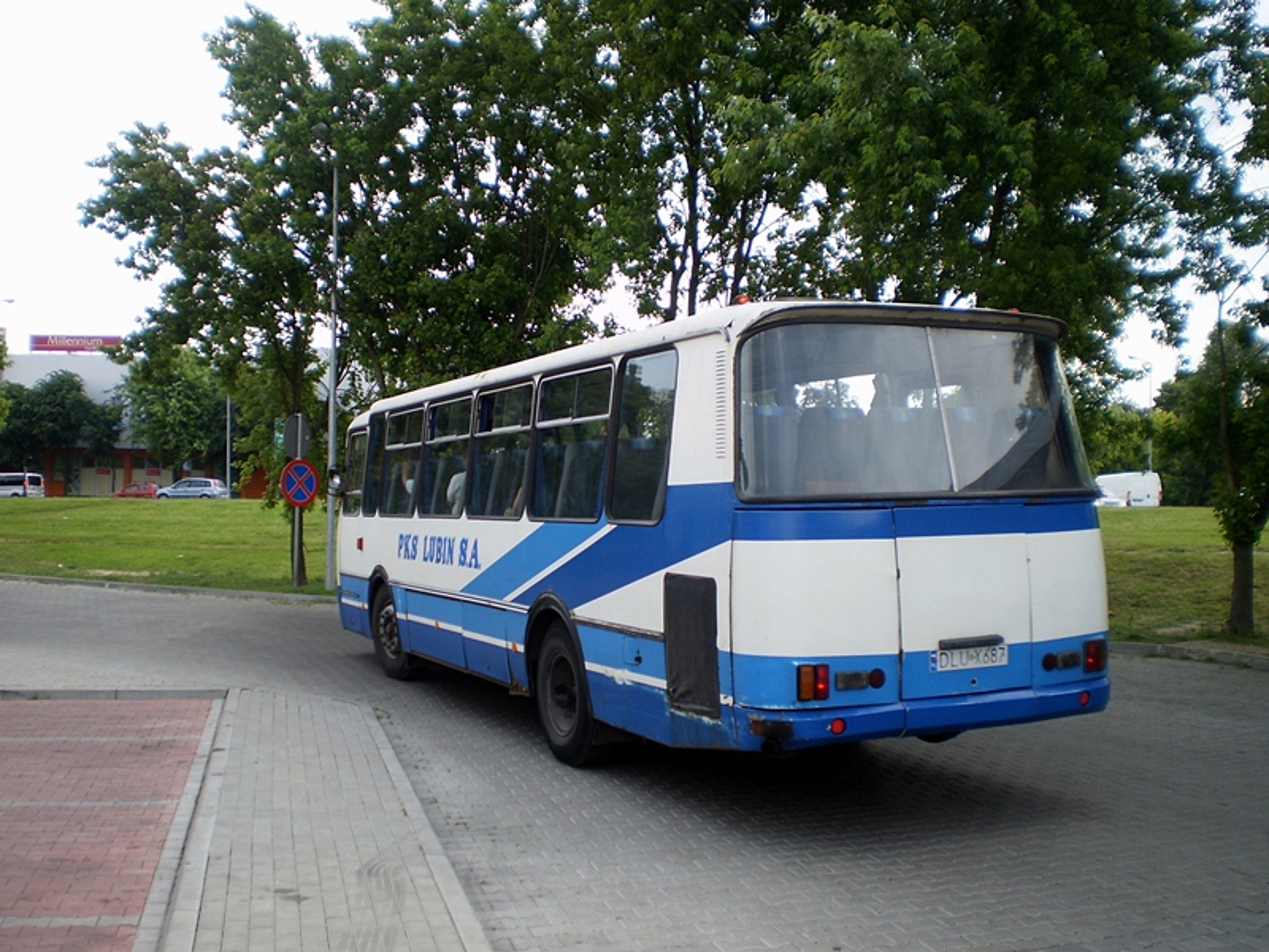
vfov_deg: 39.7
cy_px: 476
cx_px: 634
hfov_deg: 51.4
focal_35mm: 36
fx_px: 1320
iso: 64
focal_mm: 6.3
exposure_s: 1/320
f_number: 3.1
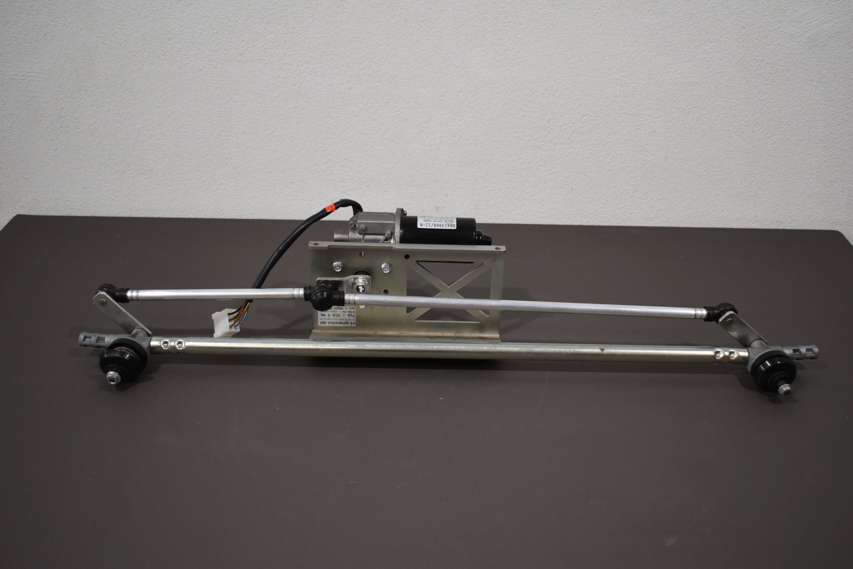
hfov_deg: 46.4
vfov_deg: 31.9
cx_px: 426
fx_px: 995
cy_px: 284
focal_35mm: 42
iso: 720
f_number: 4.2
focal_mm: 28
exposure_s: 1/250
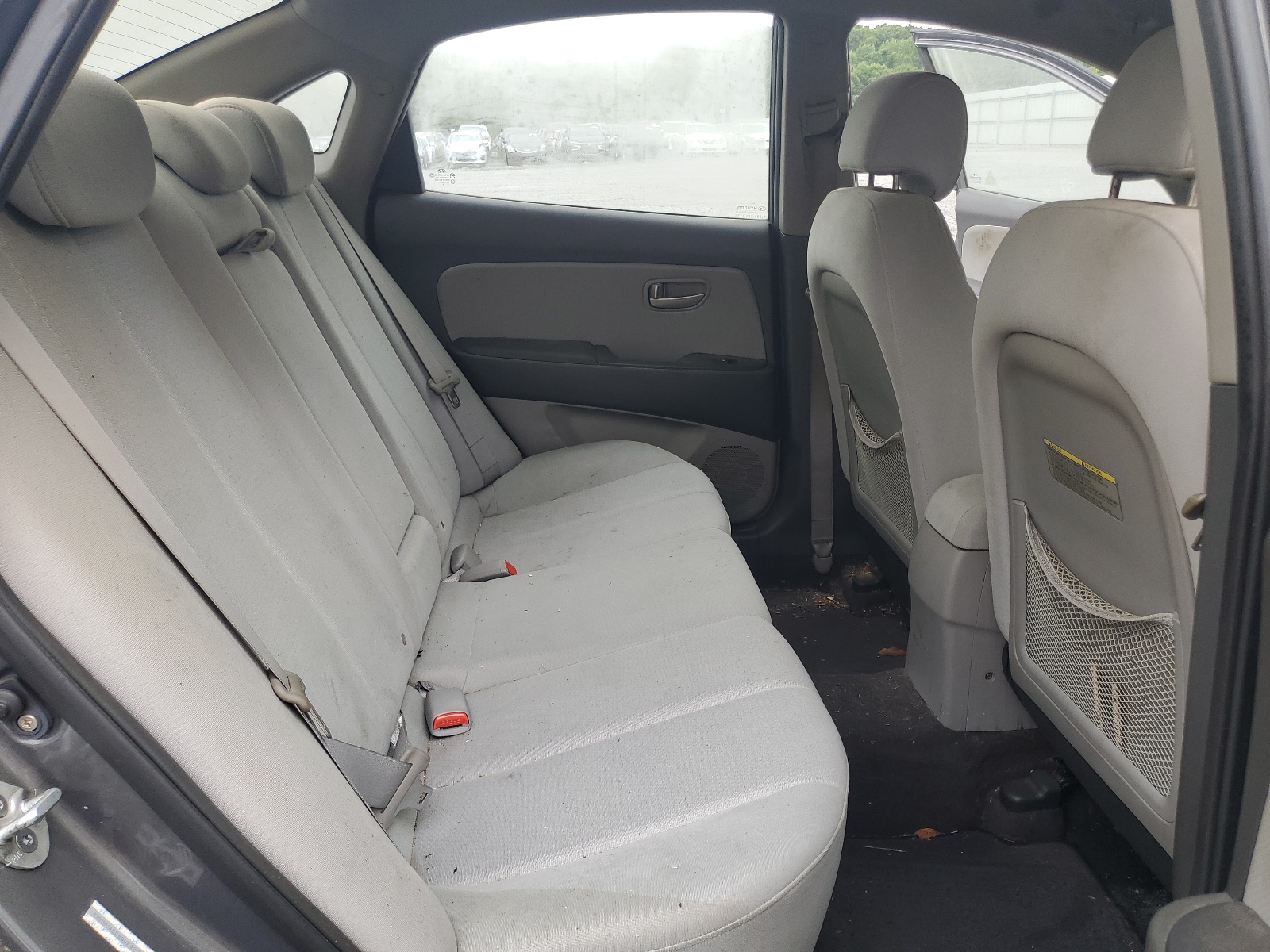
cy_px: 476
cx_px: 635
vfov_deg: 53.1
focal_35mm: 26
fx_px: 954
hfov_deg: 67.3
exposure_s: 1/256
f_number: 1.5
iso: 50
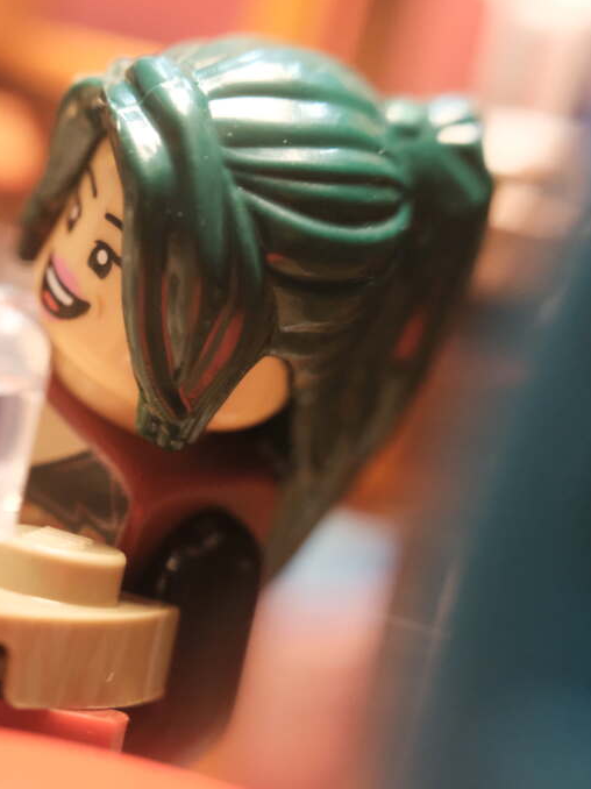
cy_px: 395
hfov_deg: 18.8
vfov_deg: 25.3
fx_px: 1754
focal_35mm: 77
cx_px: 69
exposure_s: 1/125
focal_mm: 35
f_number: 5
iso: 8000
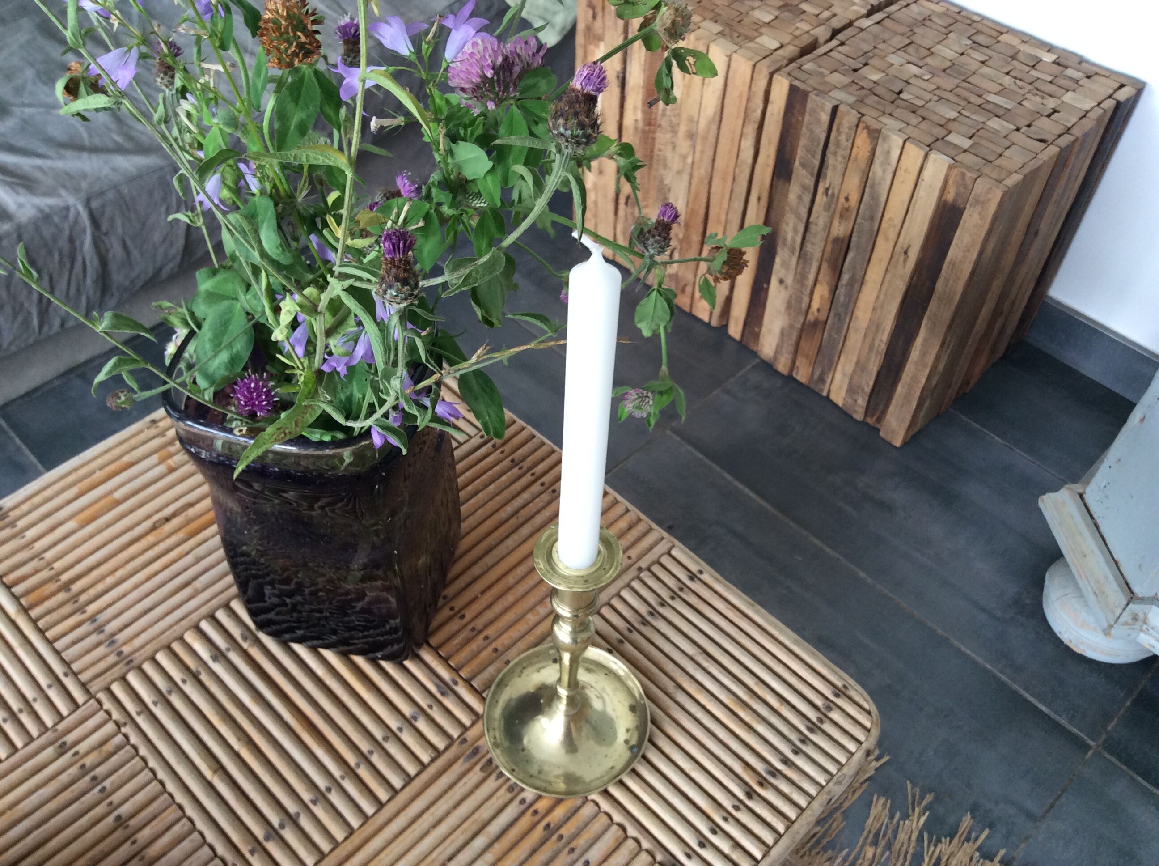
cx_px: 580
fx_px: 1070
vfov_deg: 44.1
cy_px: 433
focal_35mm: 32
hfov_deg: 56.9
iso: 64
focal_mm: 3.3
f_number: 2.4
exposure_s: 1/25
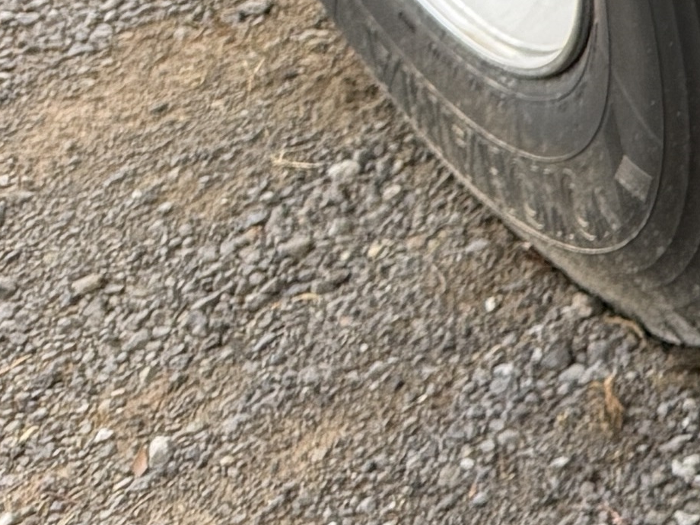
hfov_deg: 9.8
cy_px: -129
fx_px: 3013
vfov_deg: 9.8
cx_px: 2151
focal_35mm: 149
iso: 100
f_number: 1.78
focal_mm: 6.76
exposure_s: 1/355
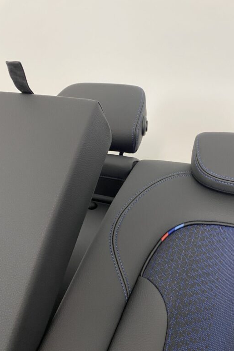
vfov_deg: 65.5
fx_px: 273
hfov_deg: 46.3
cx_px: 134
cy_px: 181
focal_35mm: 28
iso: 80
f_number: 1.8
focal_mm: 4.25
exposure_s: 1/50
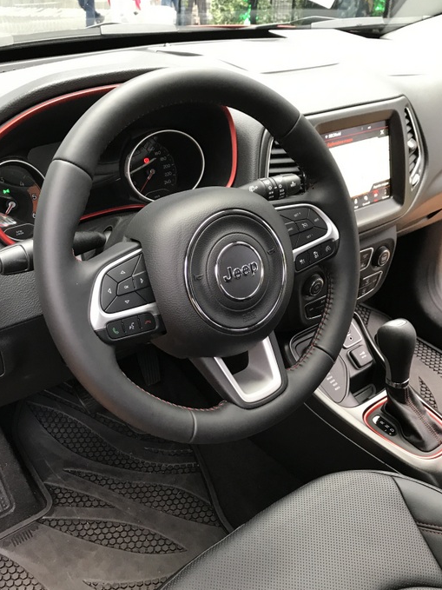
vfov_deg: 55.4
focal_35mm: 33
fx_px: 562
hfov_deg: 42.9
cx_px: 224
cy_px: 301
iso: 40
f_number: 1.8
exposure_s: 1/25
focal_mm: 3.99
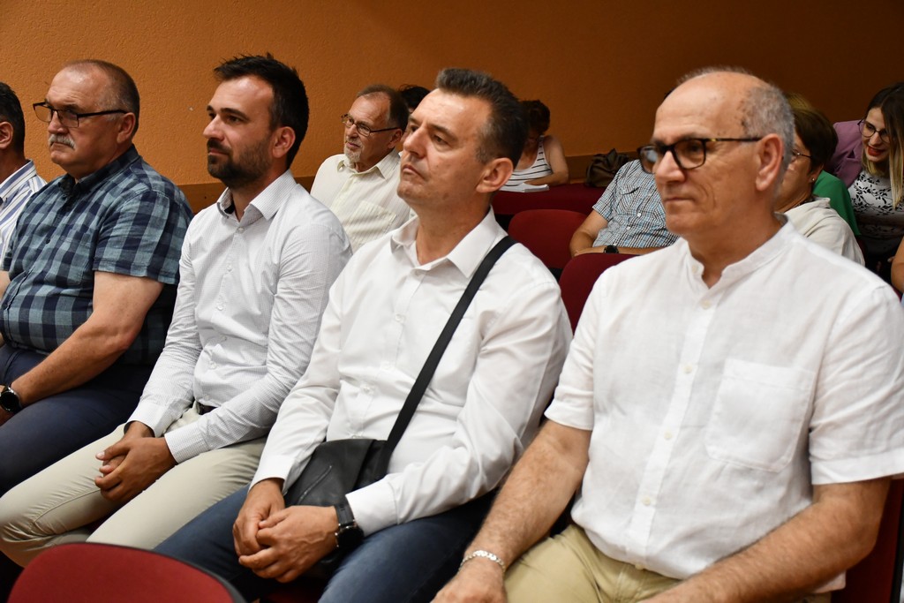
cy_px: 302
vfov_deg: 28.1
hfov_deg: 41.1
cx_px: 452
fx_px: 1205
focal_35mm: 48
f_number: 4
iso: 3200
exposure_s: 1/125
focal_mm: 32
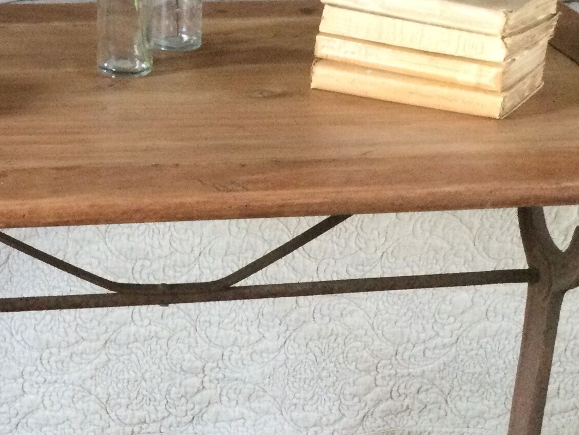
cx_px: 143
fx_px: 1505
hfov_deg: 21.6
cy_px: 320
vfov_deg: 16.3
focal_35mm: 90
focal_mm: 3.3
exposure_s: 1/33
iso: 200
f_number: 2.4
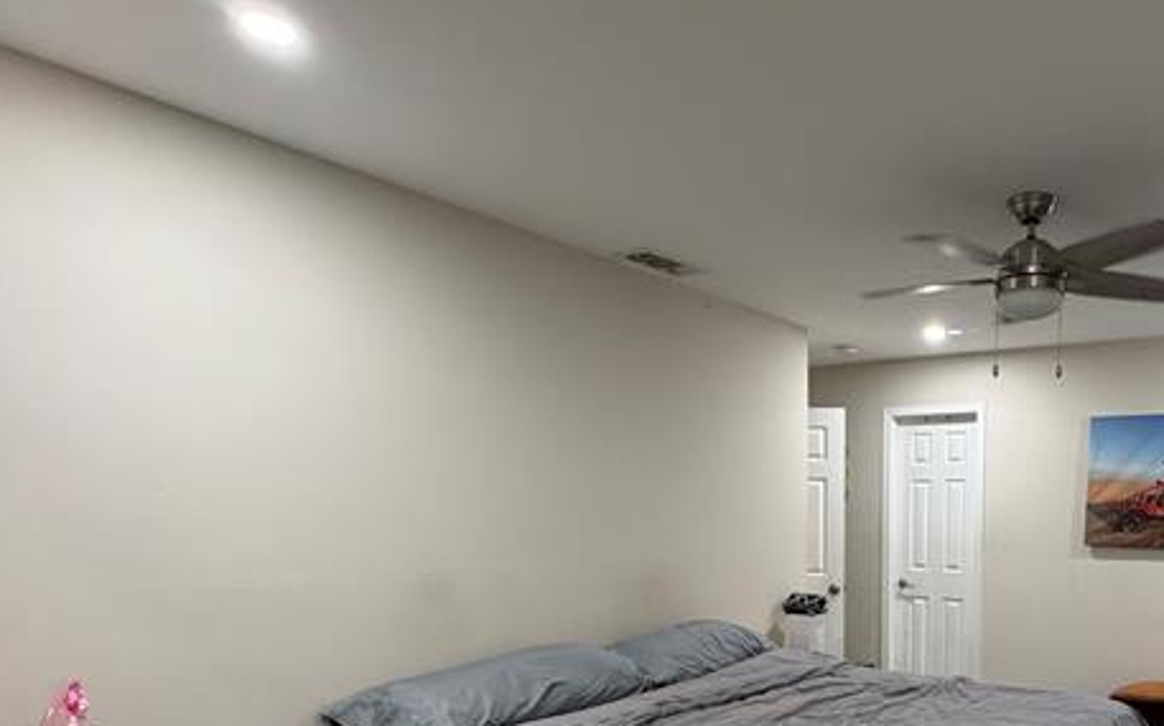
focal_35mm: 26
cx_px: 884
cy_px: 583
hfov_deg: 65.8
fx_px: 824
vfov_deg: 45.1
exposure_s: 1/60
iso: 400
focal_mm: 2.22
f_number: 2.2
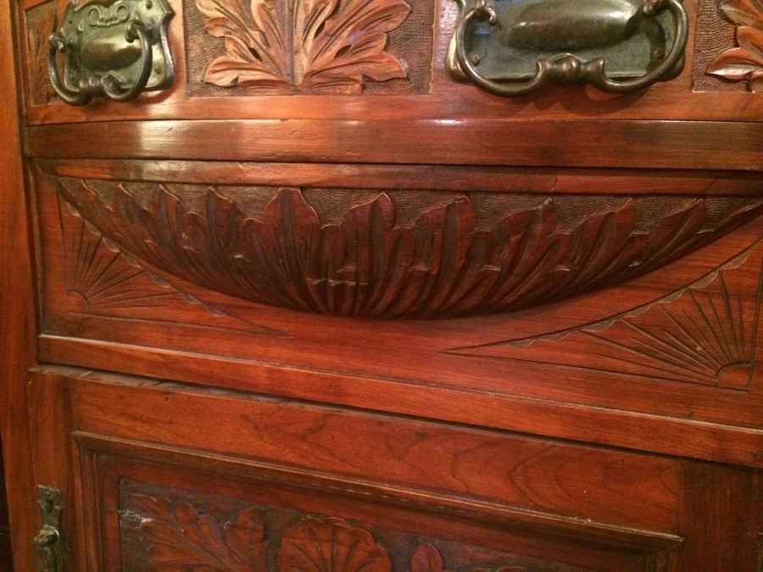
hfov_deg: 60.0
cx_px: 382
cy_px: 286
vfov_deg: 46.8
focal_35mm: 30
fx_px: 661
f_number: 2.2
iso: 500
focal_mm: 4.12
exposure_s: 1/15
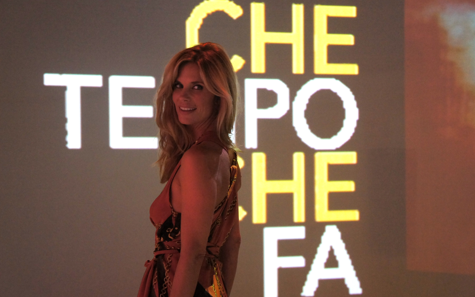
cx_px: 237
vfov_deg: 16.3
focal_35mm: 80
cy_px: 155
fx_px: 1036
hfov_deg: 25.8
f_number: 5.6
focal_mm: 52
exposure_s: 1/60
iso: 1600
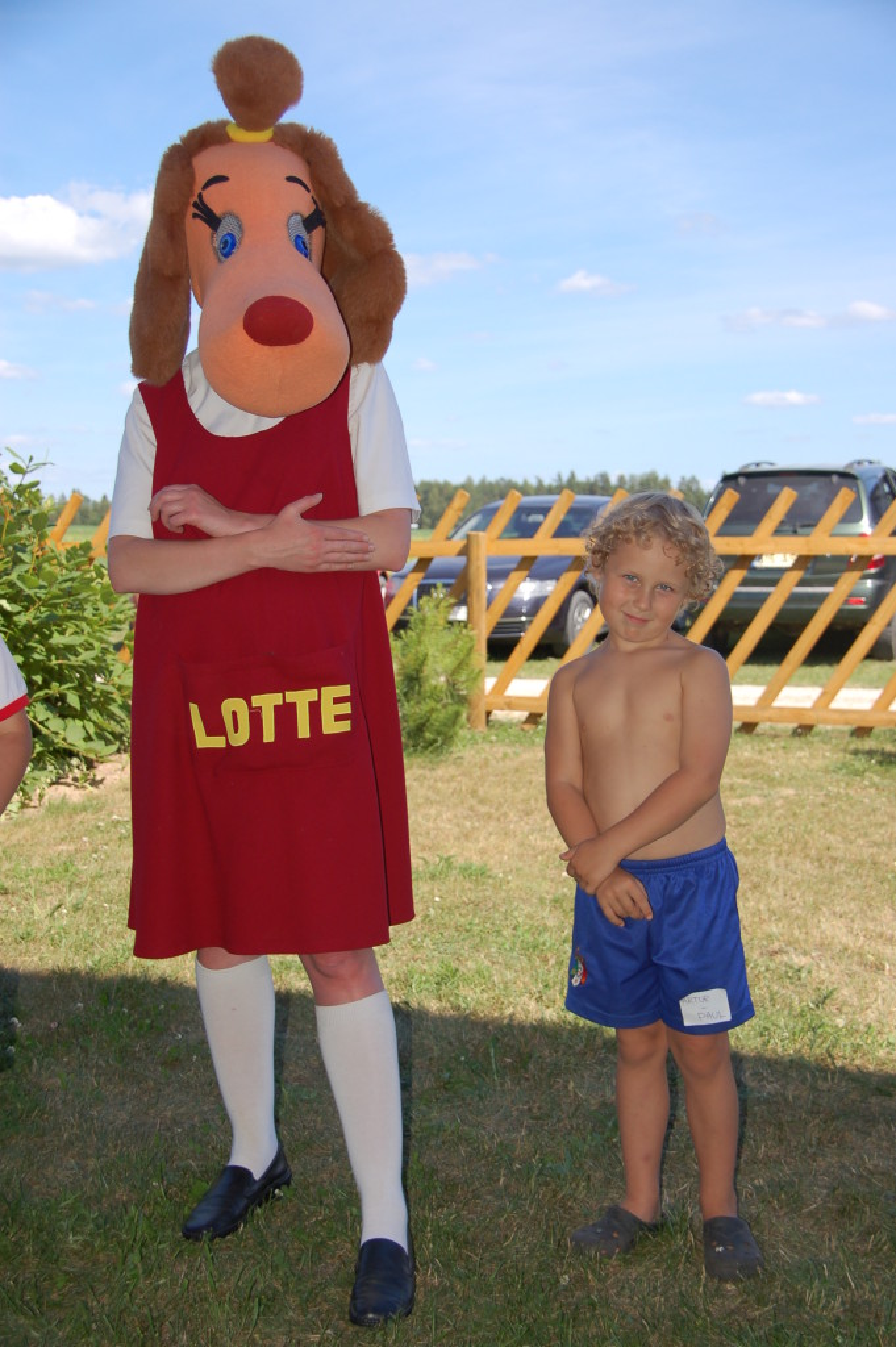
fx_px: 1795
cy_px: 674
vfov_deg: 41.1
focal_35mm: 48
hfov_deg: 28.0
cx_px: 448
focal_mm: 32
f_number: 5.6
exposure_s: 1/500
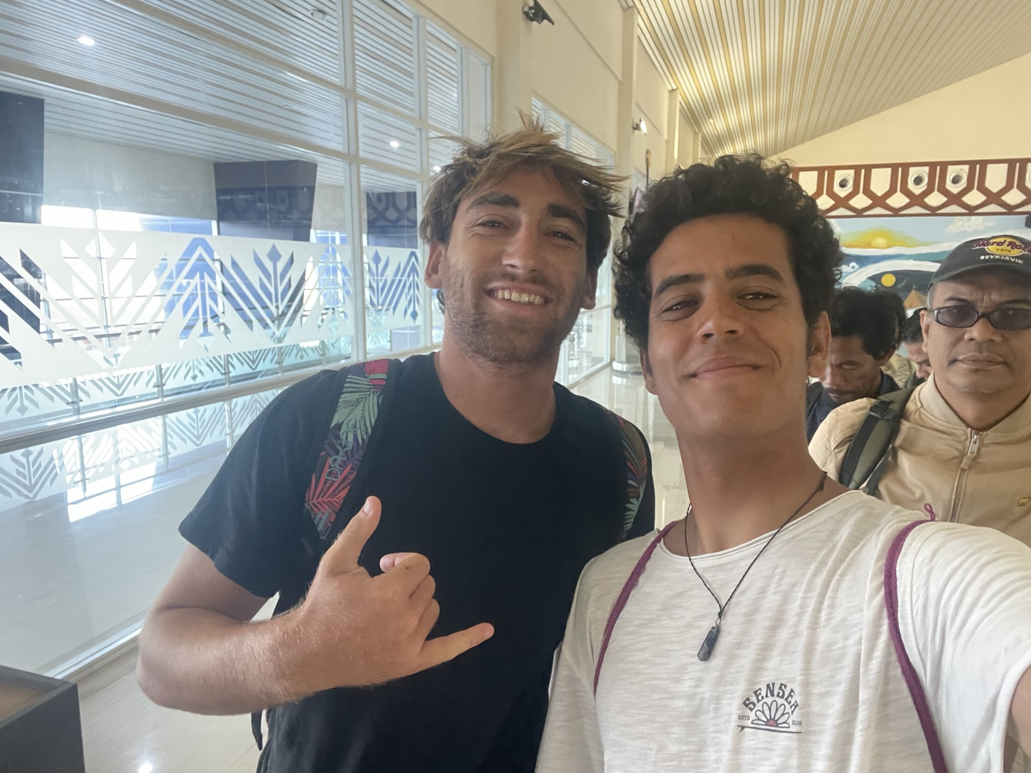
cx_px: 518
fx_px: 715
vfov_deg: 56.8
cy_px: 389
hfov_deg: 71.6
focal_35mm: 24
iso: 400
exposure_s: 1/30
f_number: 2.2
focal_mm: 2.71
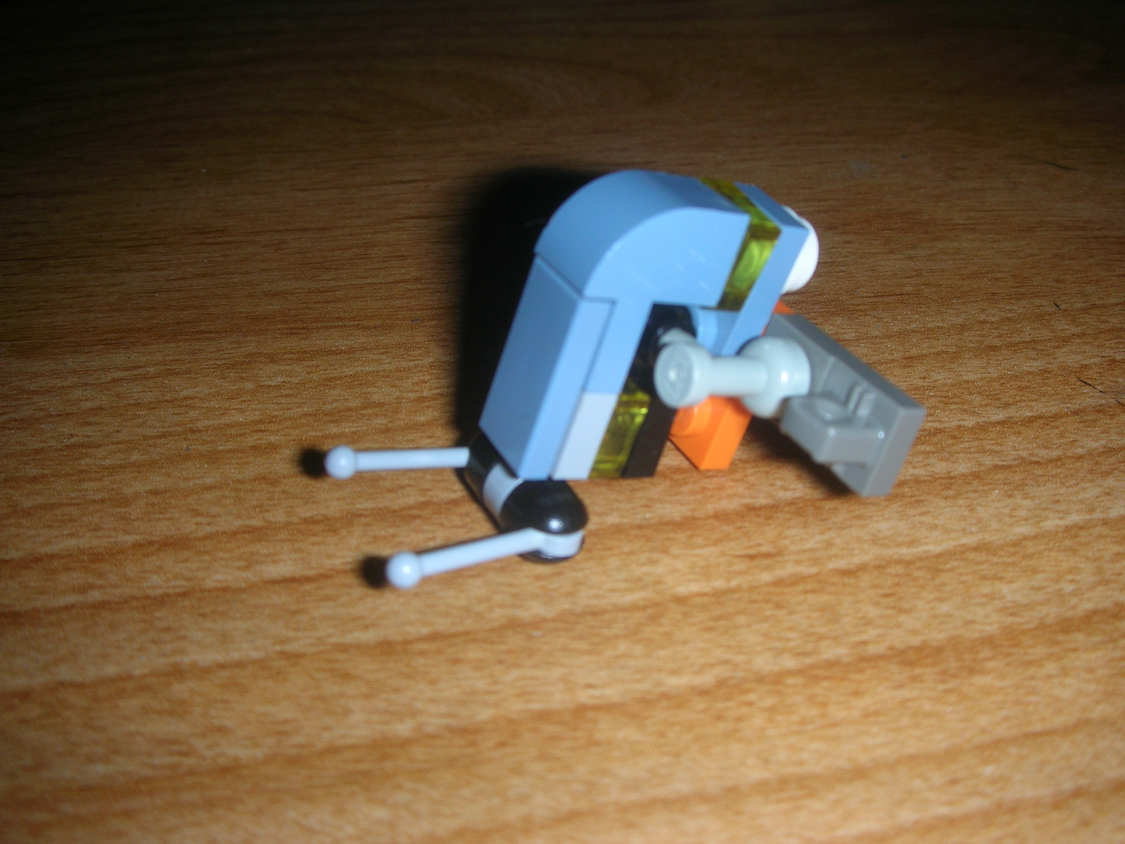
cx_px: 562
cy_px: 422
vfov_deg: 40.7
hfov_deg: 52.6
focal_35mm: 35
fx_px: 1137
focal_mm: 5.8
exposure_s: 1/60.1
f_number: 8.5
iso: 50
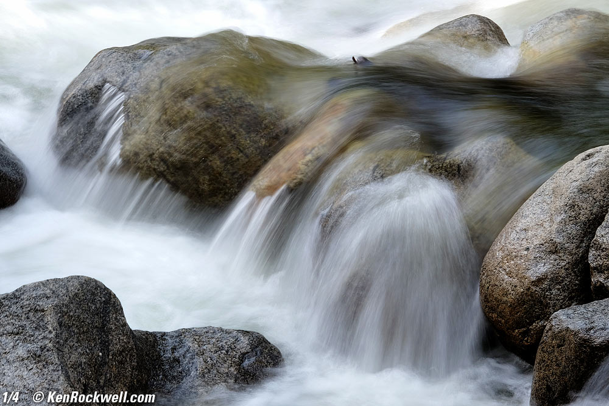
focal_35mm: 234
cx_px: 304
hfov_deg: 8.8
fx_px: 3959
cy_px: 203
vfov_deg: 5.9
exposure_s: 1/4
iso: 100
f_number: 22
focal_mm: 156.1
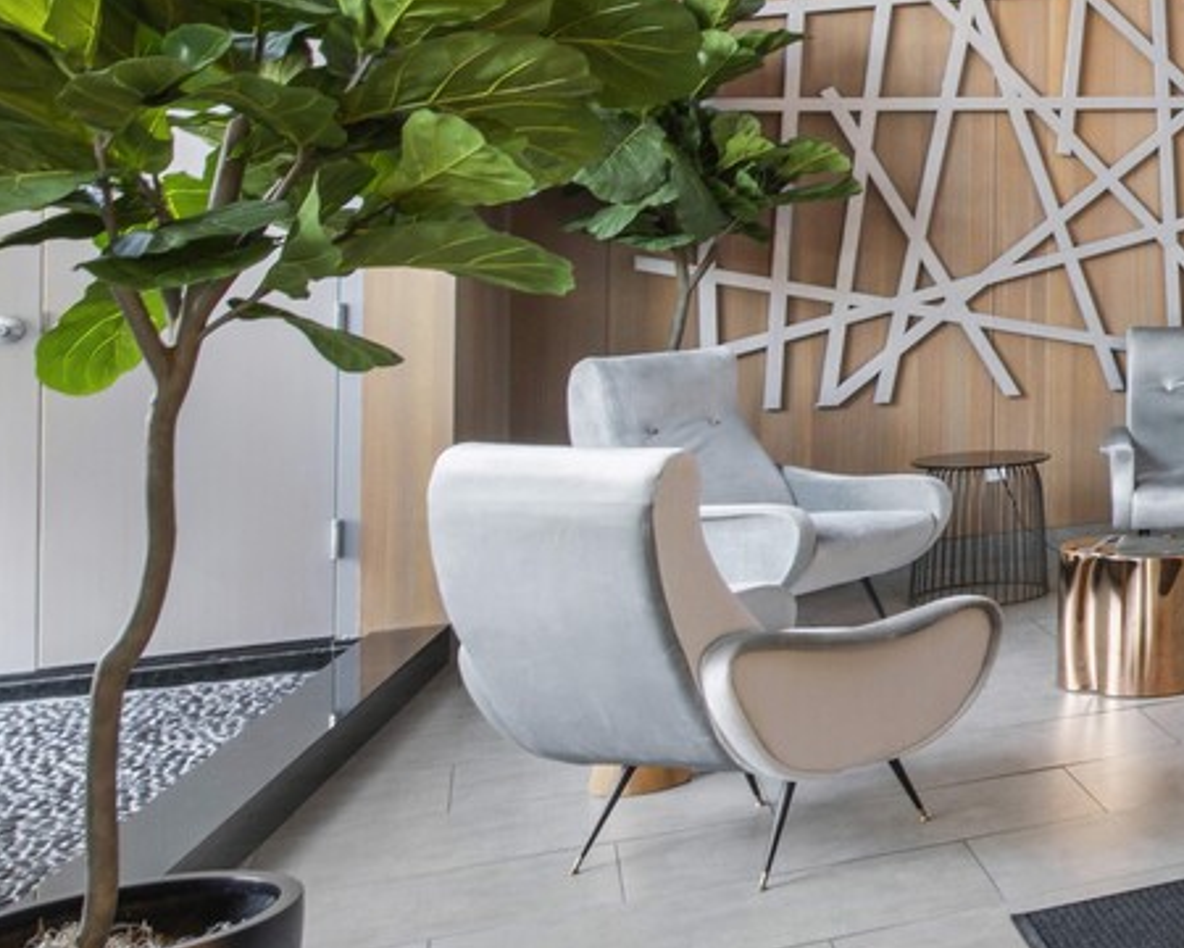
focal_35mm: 50
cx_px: 1921
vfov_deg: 29.6
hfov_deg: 24.8
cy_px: 203
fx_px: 1752
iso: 100
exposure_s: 1
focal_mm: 16
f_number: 13
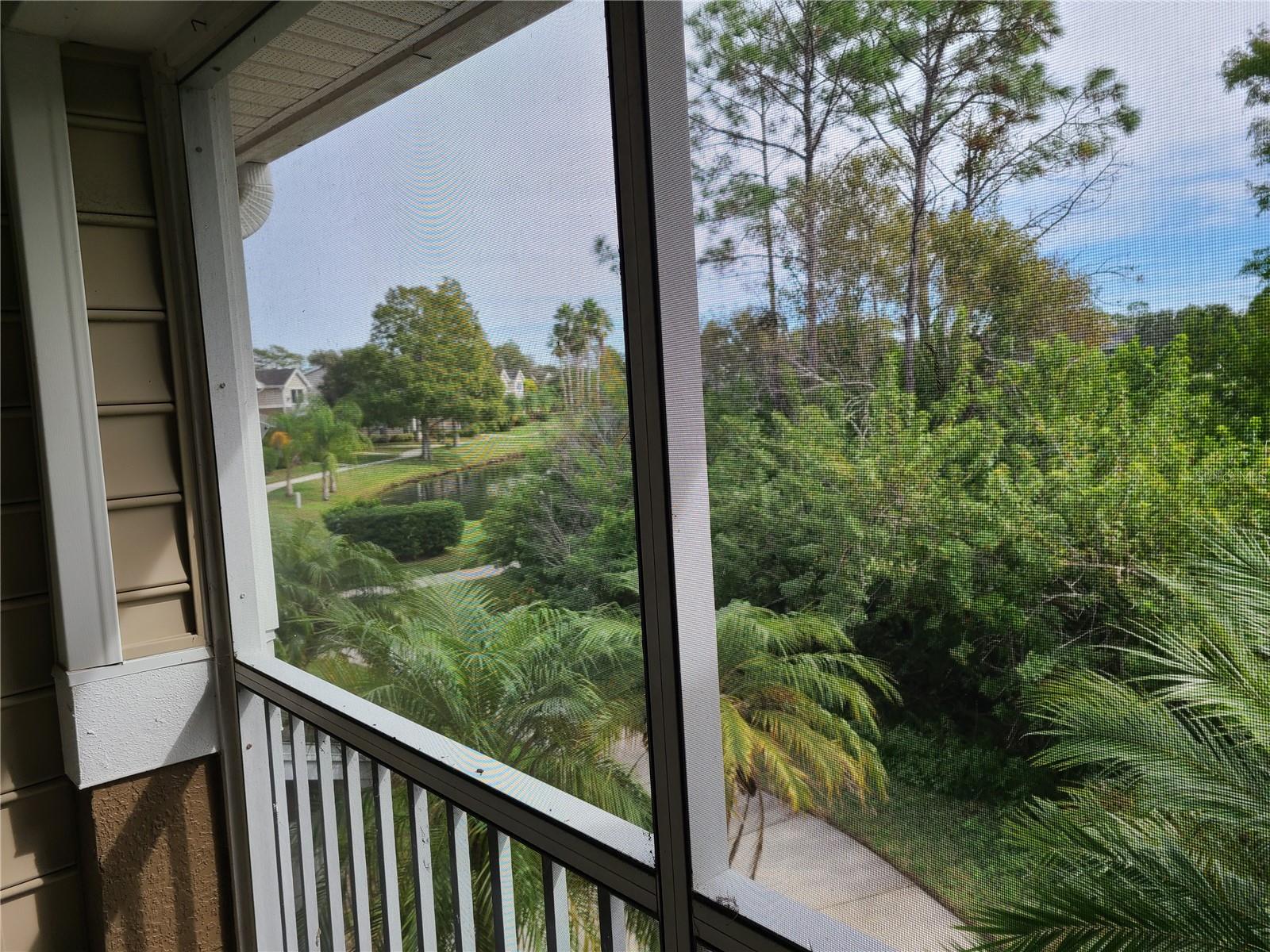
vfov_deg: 53.1
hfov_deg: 67.3
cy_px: 476
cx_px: 635
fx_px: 954
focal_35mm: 26
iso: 40
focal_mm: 5.4
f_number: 1.8
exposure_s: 1/912
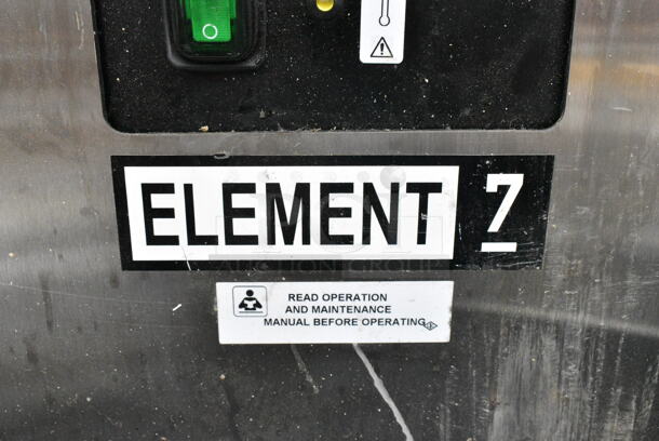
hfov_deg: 53.1
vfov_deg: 37.0
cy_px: 220
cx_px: 330
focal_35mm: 36
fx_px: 660
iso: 6400
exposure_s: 1/640
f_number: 13
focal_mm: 24
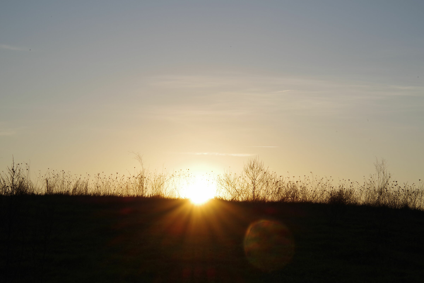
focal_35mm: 105
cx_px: 212
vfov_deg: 13.1
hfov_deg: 19.4
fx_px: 1237
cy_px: 142
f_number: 22
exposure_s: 1/40
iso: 100
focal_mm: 105
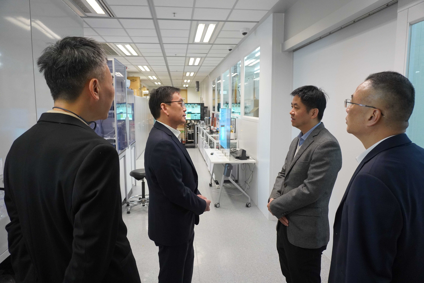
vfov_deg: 53.1
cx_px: 212
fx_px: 283
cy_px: 142
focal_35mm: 24
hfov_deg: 73.7
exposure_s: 1/160
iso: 2500
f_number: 4
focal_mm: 16
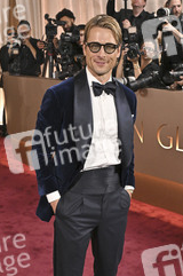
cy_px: 204
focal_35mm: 63
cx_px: 96
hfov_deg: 21.5
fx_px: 482
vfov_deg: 31.4
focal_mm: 38
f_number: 5.6
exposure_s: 1/320
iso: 2500
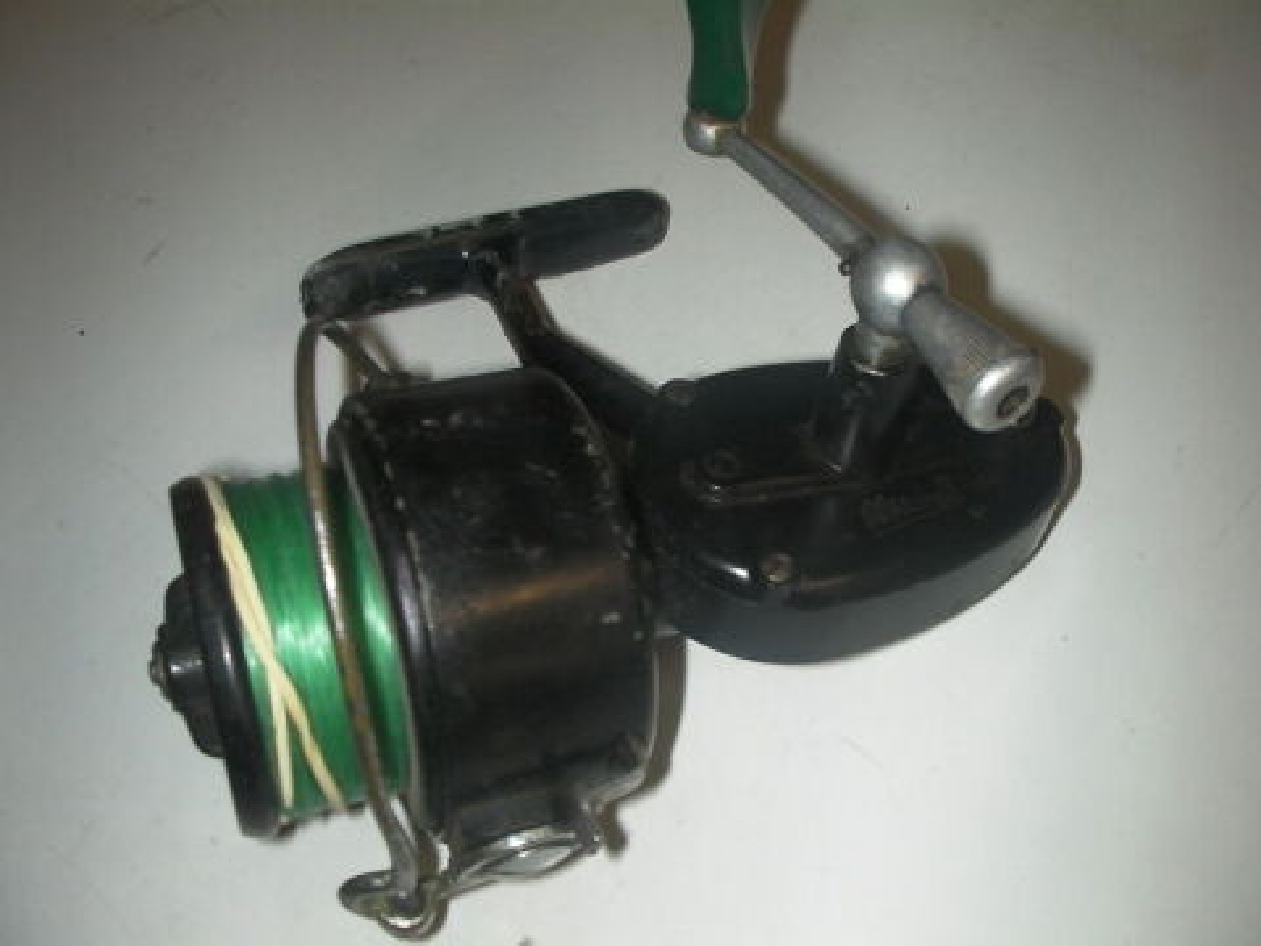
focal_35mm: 38
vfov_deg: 37.7
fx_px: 1384
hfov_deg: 49.0
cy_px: 473
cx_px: 630
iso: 200
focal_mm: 6.3
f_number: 5.6
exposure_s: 1/30
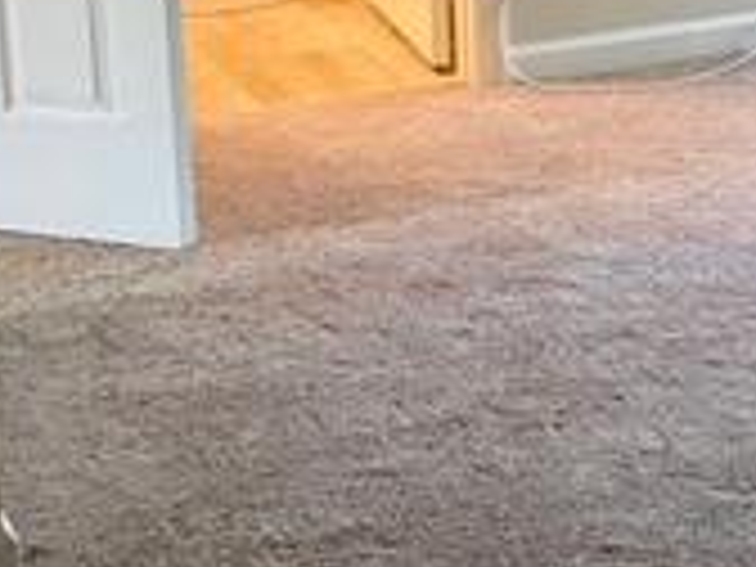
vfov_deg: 14.4
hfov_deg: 16.7
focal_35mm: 99
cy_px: -140
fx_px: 2162
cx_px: 1332
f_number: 1.8
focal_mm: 4.25
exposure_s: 1/60
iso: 250
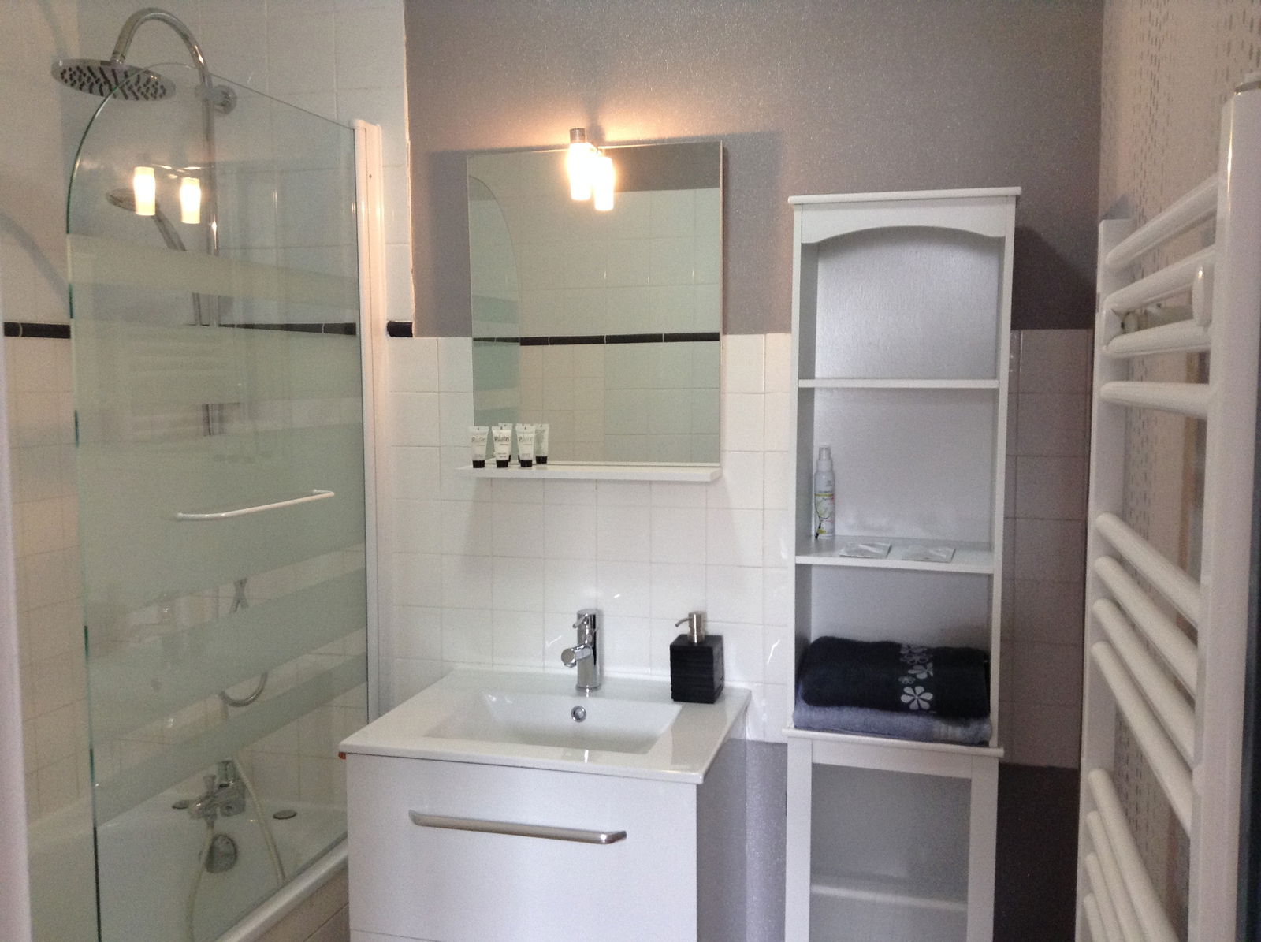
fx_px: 1200
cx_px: 630
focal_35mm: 33
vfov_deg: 42.8
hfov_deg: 55.4
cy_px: 471
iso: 80
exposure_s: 1/24
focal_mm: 3.3
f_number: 2.4
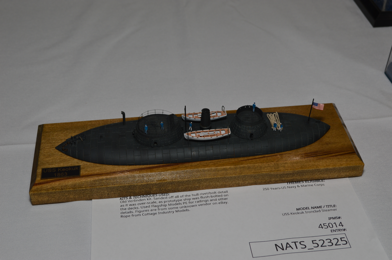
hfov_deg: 37.9
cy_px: 130
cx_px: 196
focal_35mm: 52
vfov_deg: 25.7
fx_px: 571
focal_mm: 35
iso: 100
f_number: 8
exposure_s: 1/60
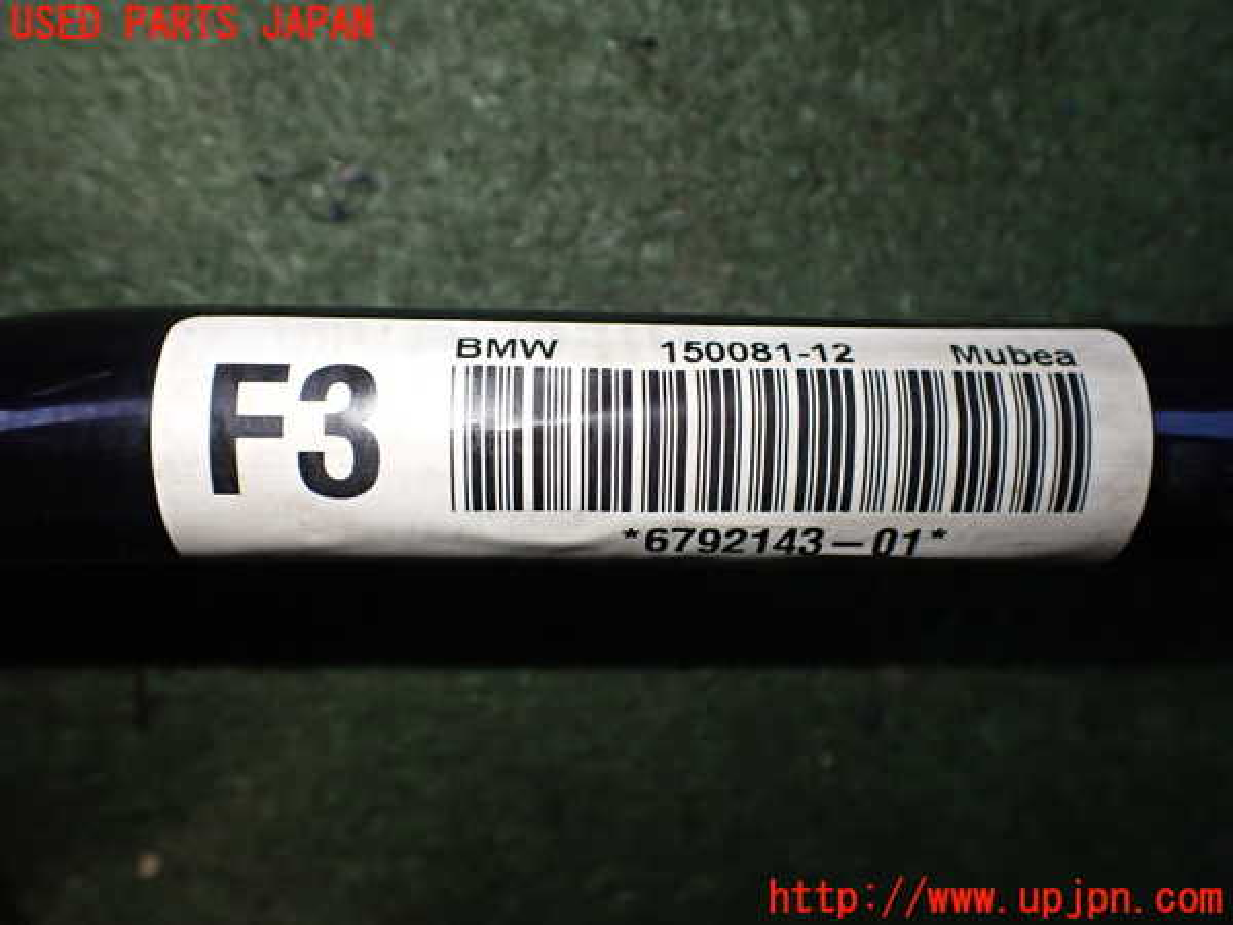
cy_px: 462
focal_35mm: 30
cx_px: 616
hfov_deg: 60.0
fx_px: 1069
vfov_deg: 46.8
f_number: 2.3
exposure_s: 1/125
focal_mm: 5.4
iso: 250
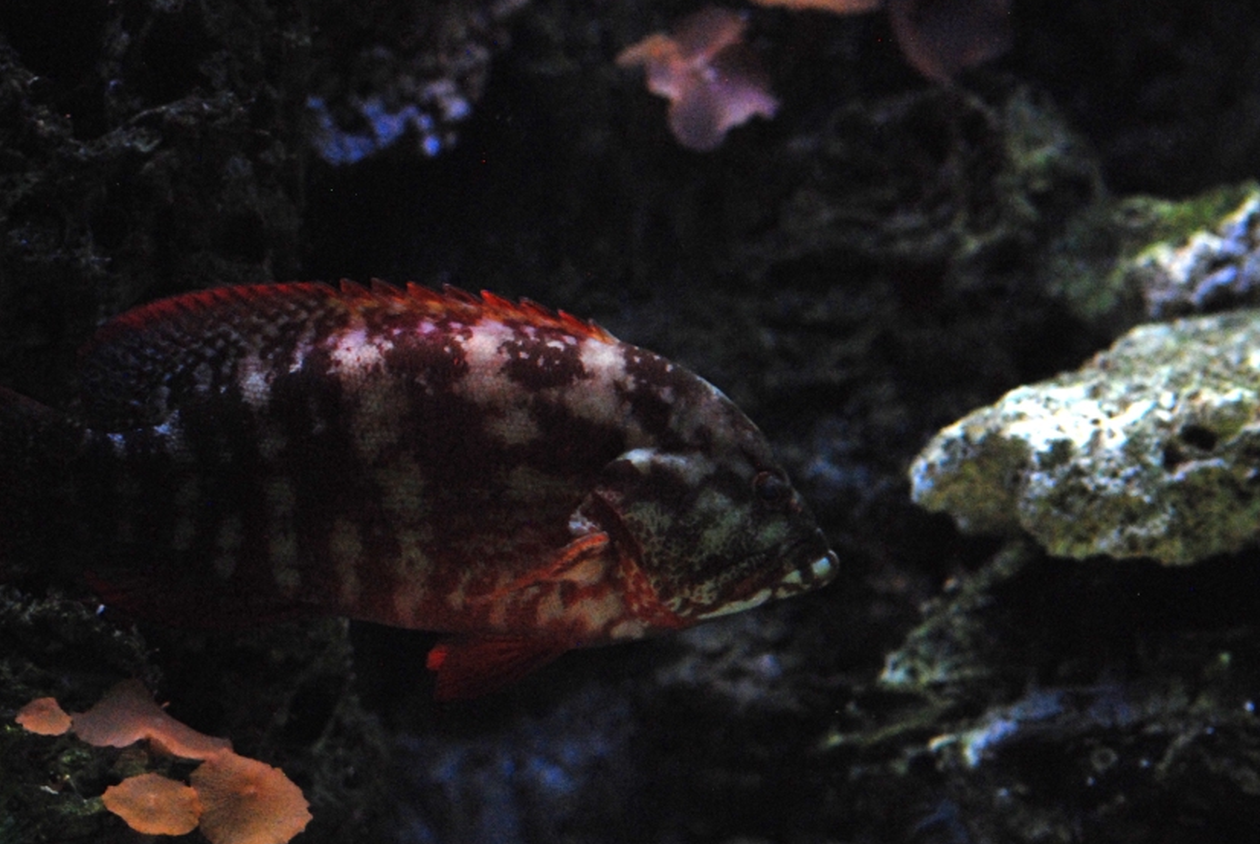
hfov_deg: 14.1
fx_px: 5081
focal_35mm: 145
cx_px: 537
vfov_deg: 9.5
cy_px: 414
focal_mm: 78
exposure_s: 1/160
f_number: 4
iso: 1600
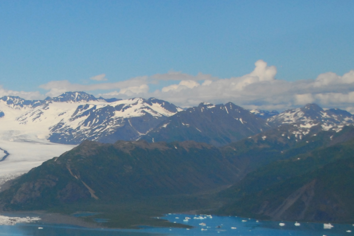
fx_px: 1072
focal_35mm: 109
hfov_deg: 18.5
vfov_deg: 12.4
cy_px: 256
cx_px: 58
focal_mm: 32
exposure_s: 1/5000
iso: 400
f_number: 5.6
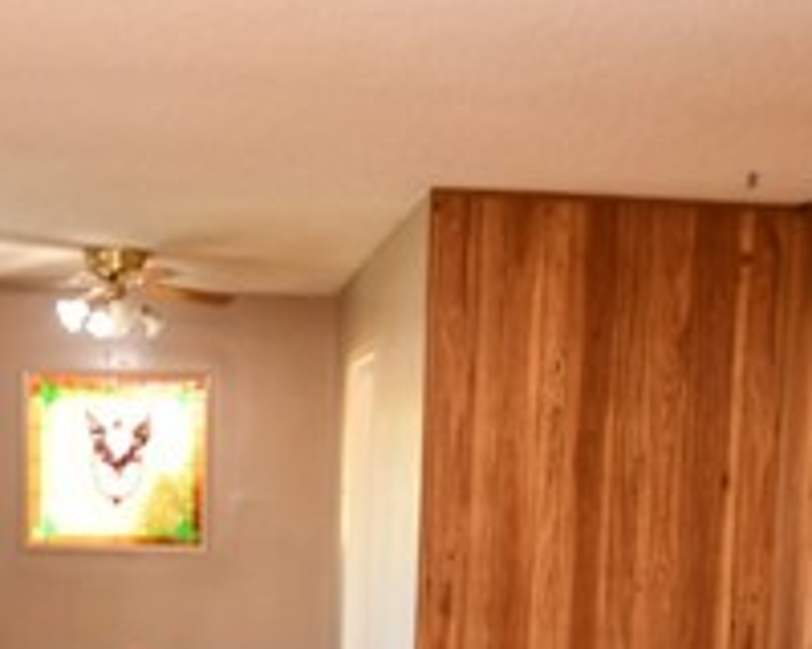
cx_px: 309
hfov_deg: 40.9
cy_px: 582
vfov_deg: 31.9
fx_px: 1081
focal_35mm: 45
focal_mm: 10
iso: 560
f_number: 4
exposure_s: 1/60
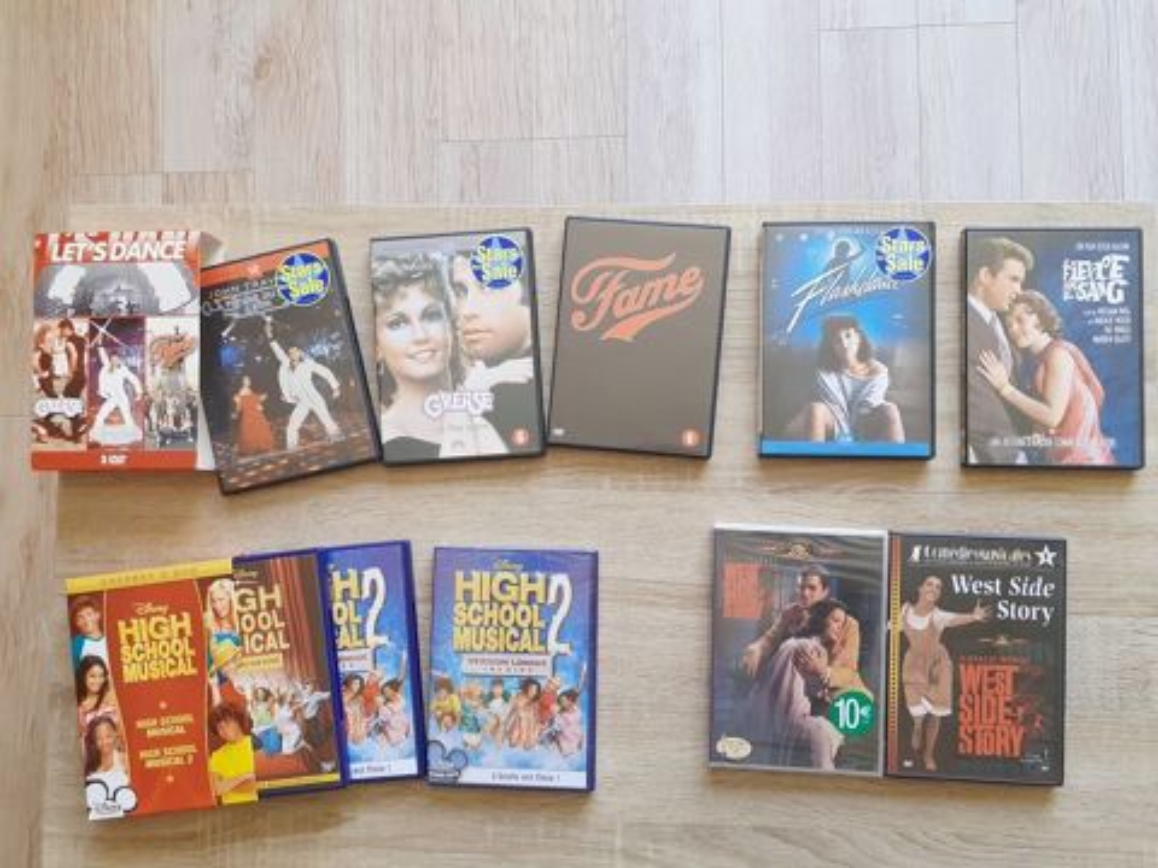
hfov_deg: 65.3
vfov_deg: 51.4
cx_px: 579
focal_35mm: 27
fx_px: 903
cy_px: 434
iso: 80
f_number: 1.9
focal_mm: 3.6
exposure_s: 1/50
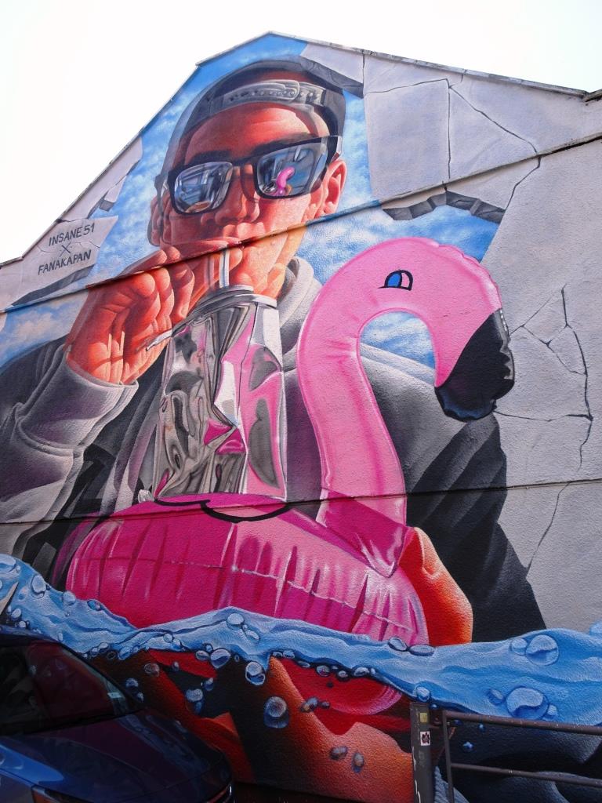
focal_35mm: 24
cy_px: 402
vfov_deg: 71.6
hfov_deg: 56.8
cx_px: 301
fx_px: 557
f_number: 3.5
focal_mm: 4.1
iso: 80
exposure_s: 1/400
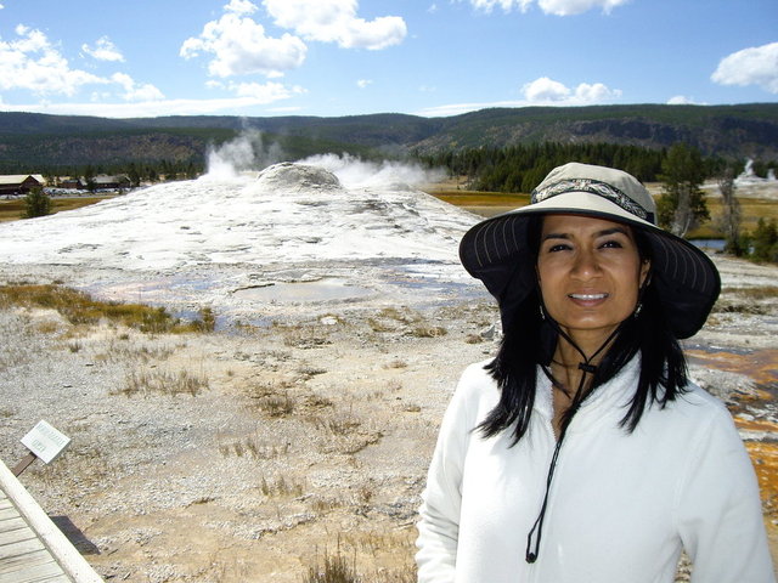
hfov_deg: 49.0
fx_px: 854
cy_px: 292
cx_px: 389
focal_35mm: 38
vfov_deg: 37.7
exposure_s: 1/1000
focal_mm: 6.2
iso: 100
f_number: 4.3
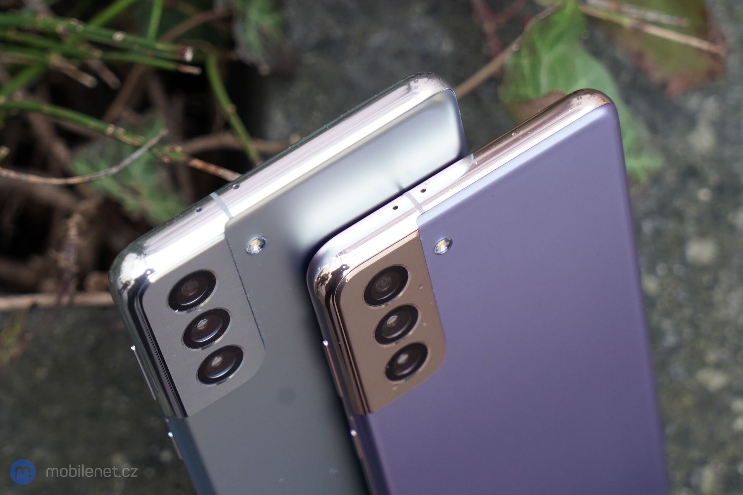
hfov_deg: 28.8
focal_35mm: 70
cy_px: 248
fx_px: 1445
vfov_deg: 19.5
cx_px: 372
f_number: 6.3
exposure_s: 1/125
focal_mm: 70
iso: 800
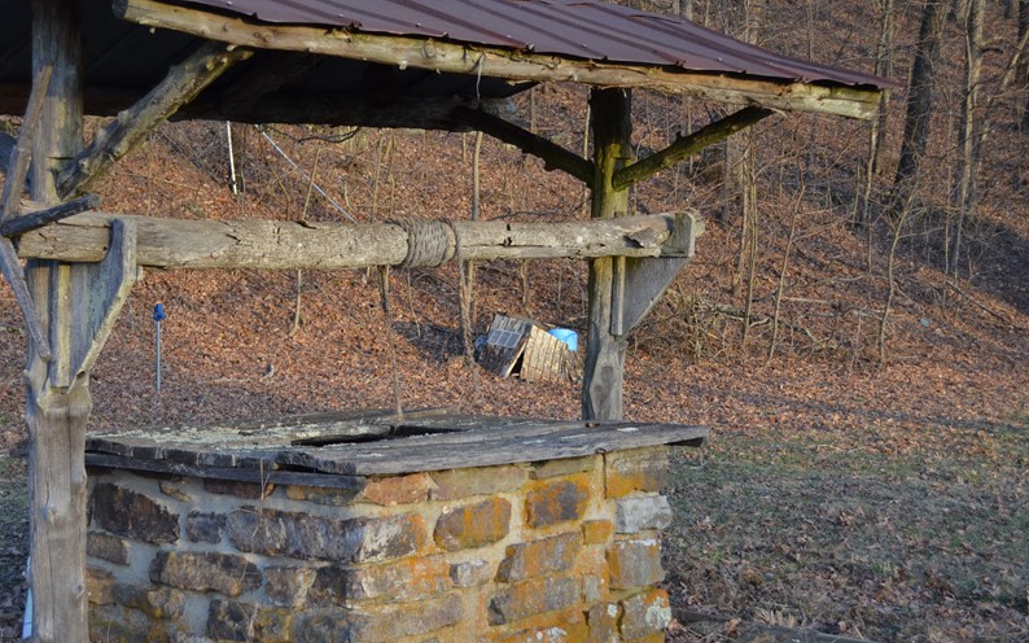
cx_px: 415
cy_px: 351
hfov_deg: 33.5
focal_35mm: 61
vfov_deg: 21.4
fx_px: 1702
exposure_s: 1/500
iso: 1100
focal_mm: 29
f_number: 4.5
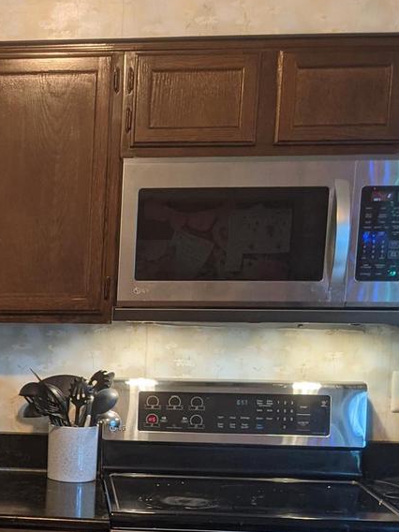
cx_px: -117
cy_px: 441
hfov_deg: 18.7
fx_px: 1122
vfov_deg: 26.1
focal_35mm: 73
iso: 73
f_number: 1.8
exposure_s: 1/24
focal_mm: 4.44
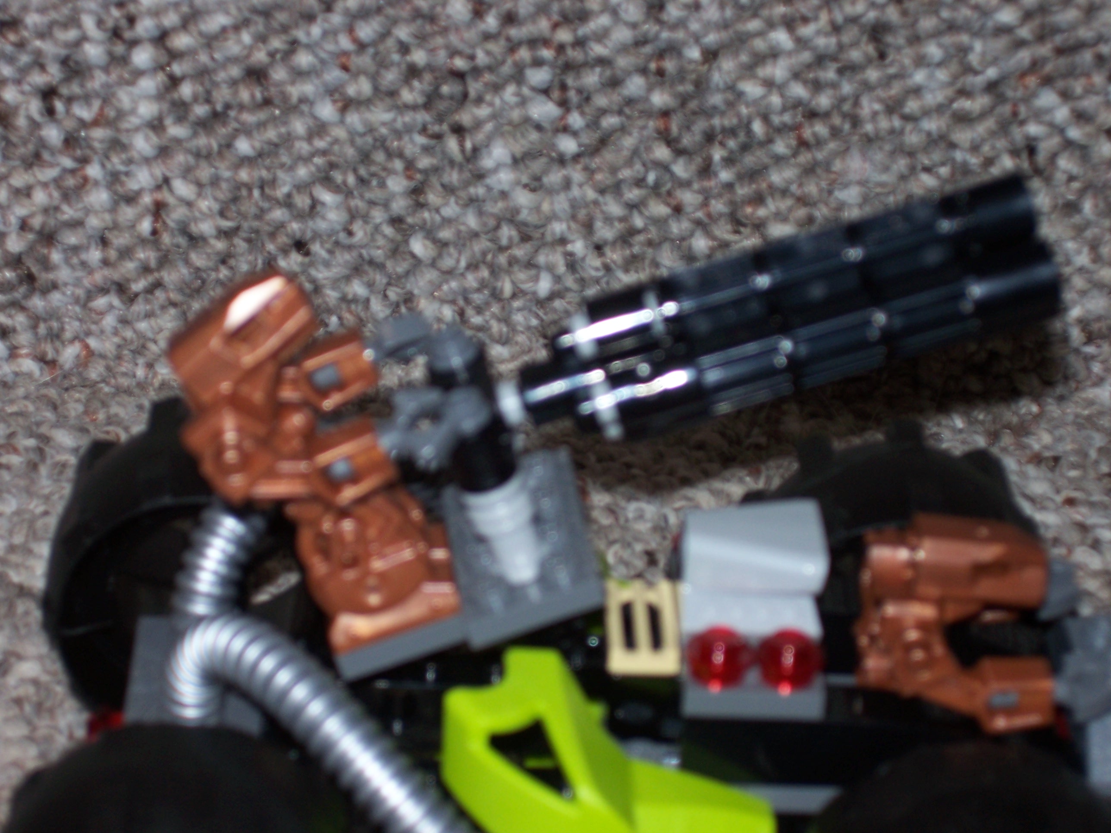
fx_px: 3274
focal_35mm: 102
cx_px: 556
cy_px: 416
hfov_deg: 19.3
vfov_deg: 14.5
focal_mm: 16.8
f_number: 4.6
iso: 80
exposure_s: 1/90
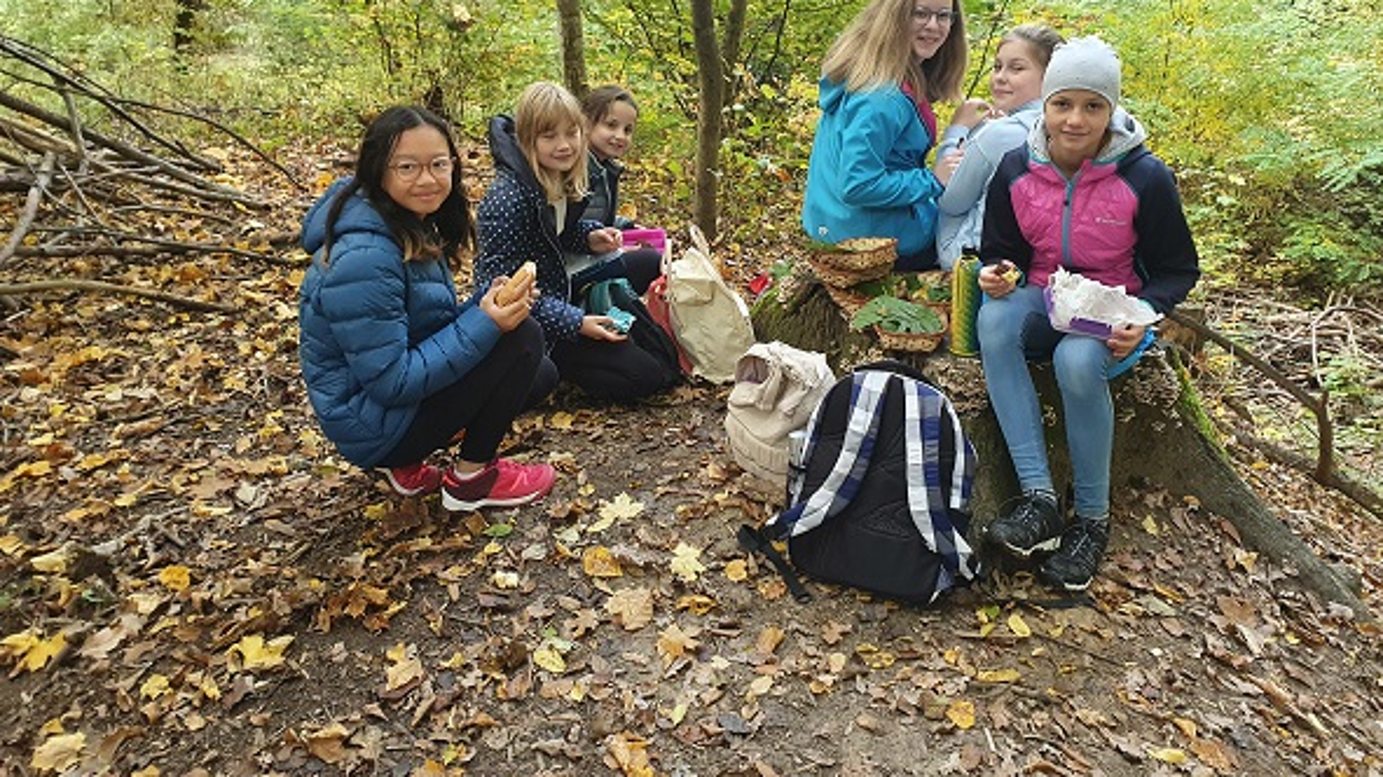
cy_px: 283
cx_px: 694
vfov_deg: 39.8
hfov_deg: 66.1
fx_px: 1063
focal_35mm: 29
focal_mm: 4.32
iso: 320
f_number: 2.4
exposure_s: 1/100
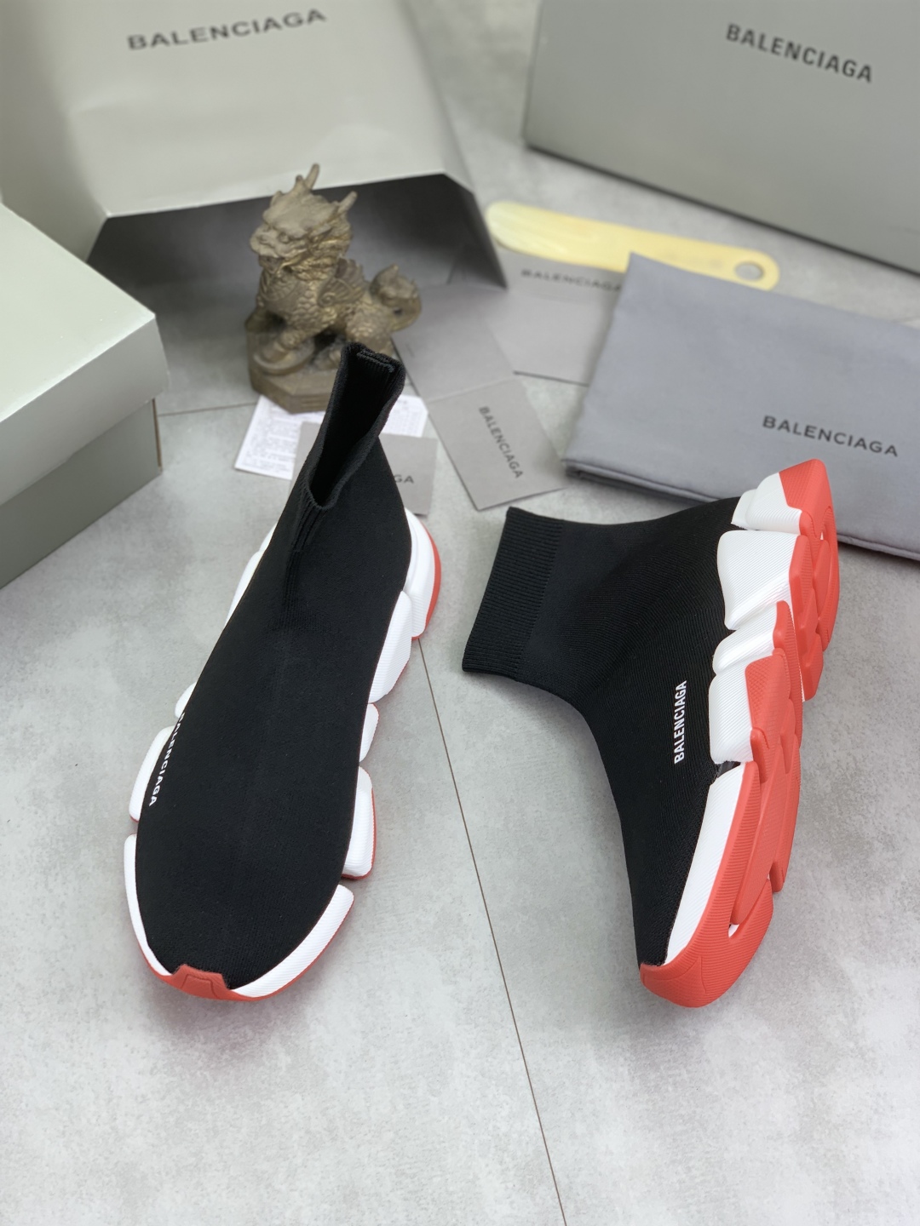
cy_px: 613
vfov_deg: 36.8
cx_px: 460
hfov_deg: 28.0
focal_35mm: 52
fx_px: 1843
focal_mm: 6
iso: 25
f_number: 2.4
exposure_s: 1/100
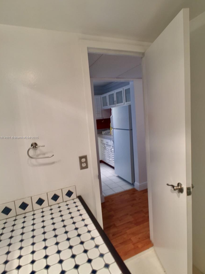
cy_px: 138
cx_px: 101
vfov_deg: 60.0
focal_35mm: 30
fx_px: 237
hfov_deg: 46.8
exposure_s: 1/30
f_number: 2.2
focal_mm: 4.15
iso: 40
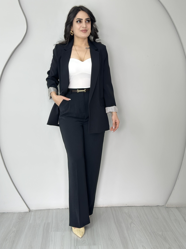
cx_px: 93
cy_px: 124
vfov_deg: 39.7
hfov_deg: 30.3
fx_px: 344
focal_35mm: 48
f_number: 1.78
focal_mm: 6.86
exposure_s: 1/100
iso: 80
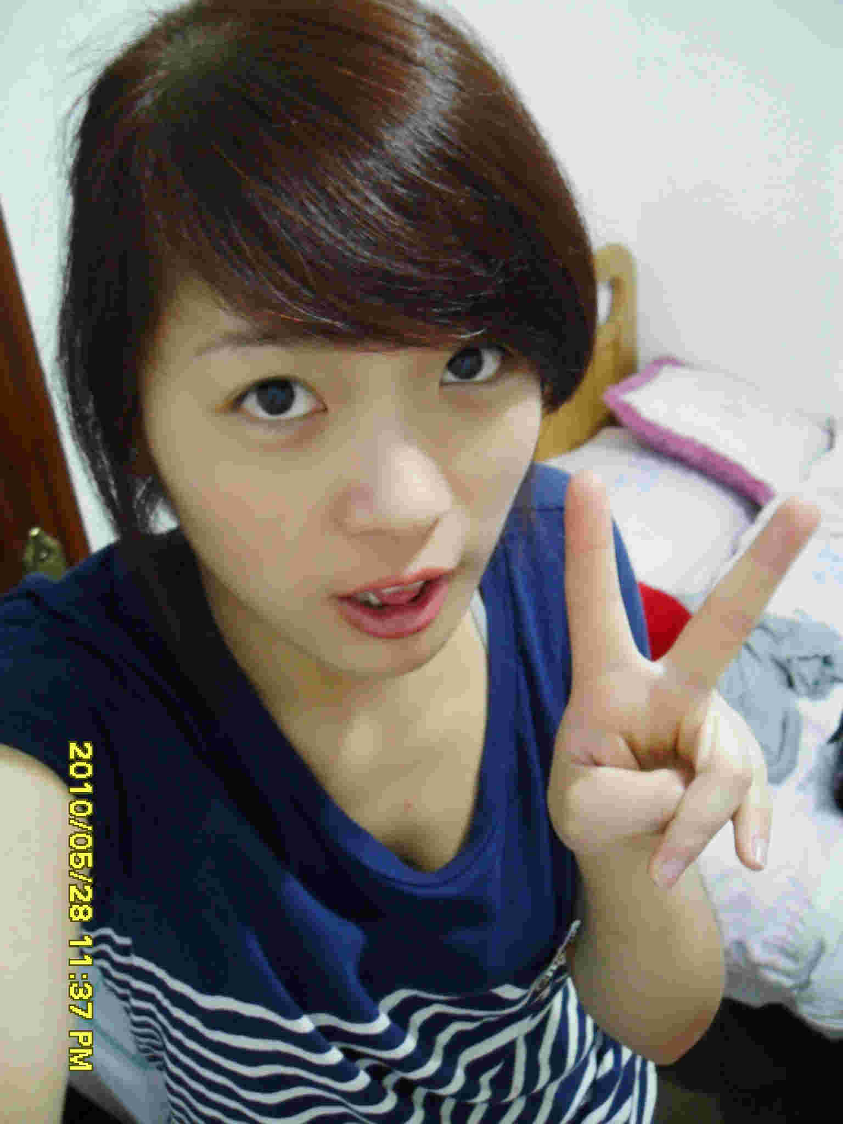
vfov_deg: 52.6
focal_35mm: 35
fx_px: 1136
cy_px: 562
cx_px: 422
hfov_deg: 40.7
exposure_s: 1/2
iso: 200
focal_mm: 6.2
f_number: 2.8
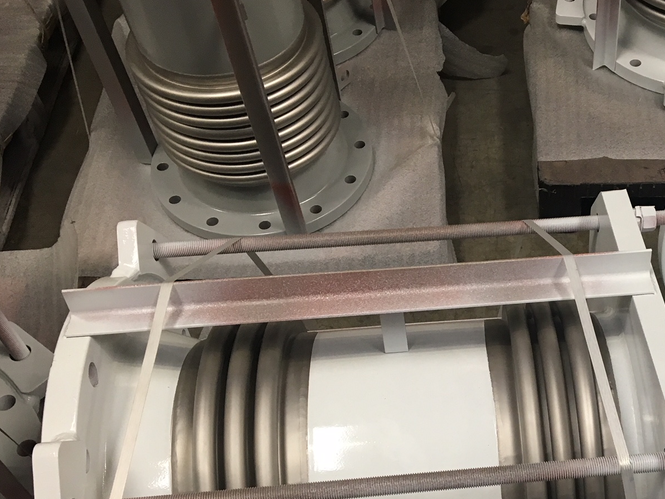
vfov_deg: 29.1
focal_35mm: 49
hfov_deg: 37.3
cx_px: 548
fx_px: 941
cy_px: 393
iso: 100
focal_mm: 4.15
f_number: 2.2
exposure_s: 1/33
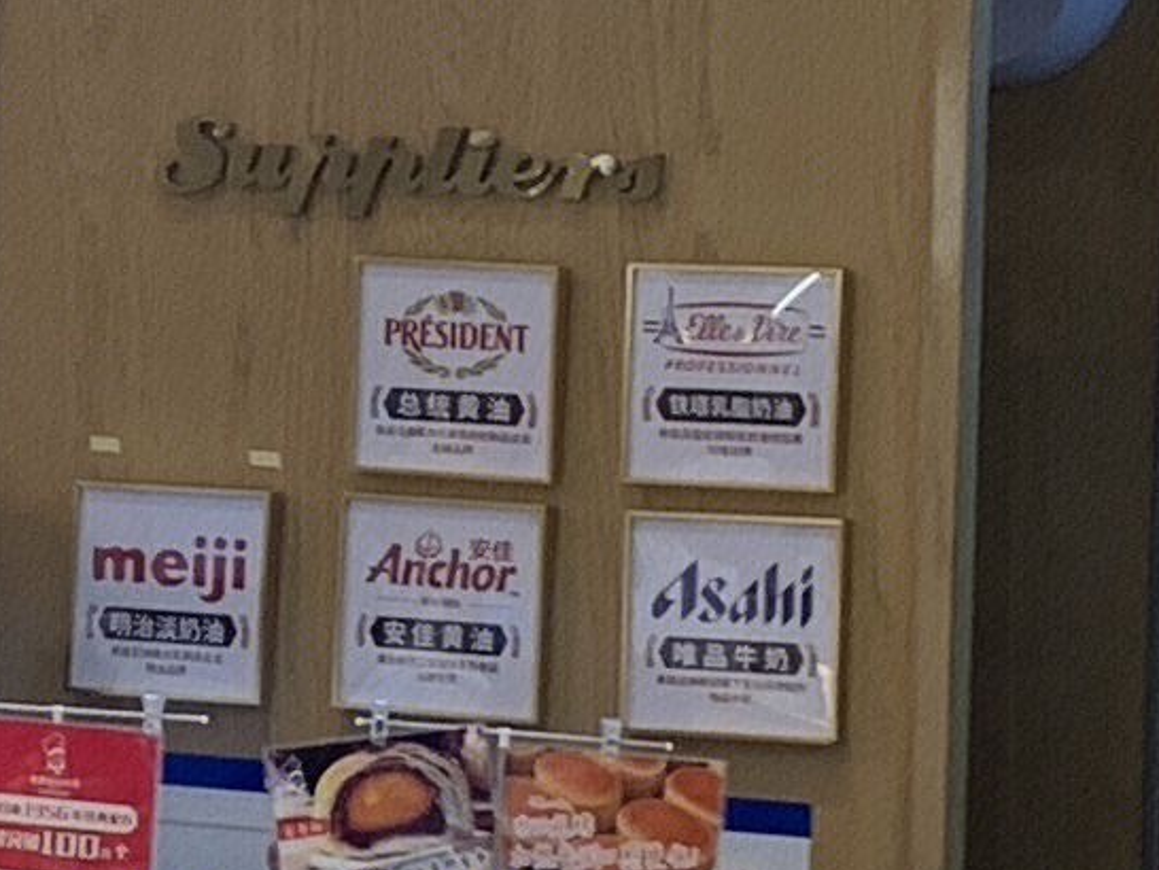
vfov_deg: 7.7
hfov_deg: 10.0
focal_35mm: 192
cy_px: 136
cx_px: -488
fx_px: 6431
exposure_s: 1/50
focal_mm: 4.25
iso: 50
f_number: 1.8
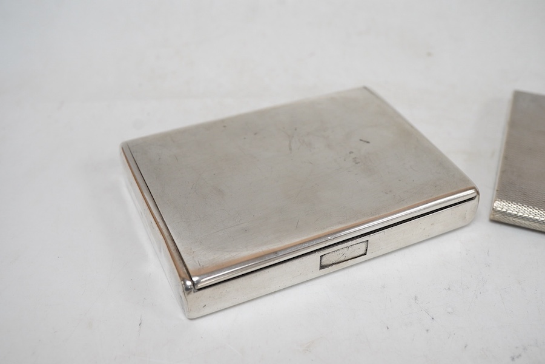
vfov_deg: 29.9
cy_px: 182
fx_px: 681
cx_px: 272
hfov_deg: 43.6
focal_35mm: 45
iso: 1250
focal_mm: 30
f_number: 10
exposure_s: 1/125
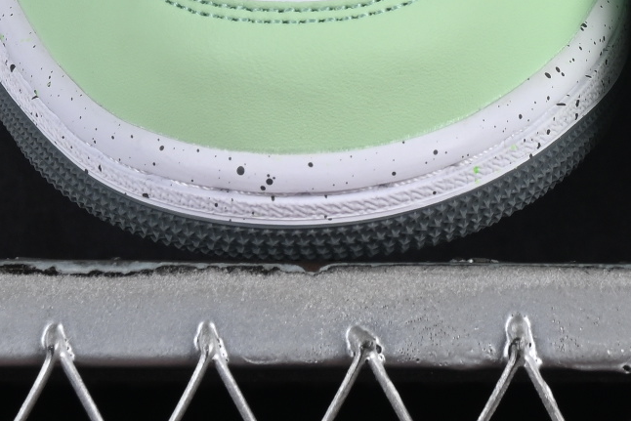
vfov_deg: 4.2
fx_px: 5662
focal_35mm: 323
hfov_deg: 6.4
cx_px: 639
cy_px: -298
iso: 160
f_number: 8
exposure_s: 1/80
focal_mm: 50
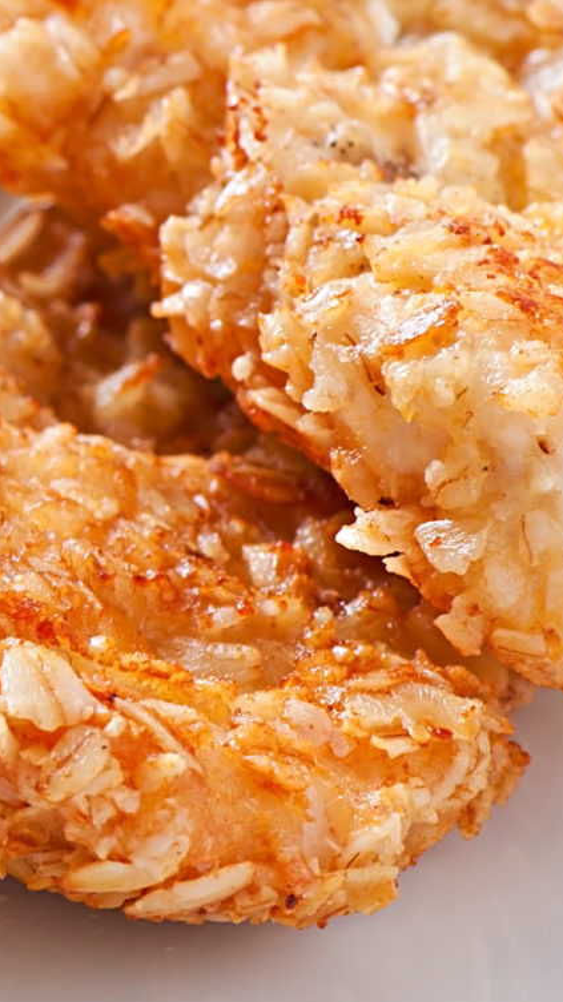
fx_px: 11913
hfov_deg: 2.7
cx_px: -258
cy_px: 287
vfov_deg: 4.8
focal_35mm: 448
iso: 100
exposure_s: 1/200
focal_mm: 105
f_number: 11
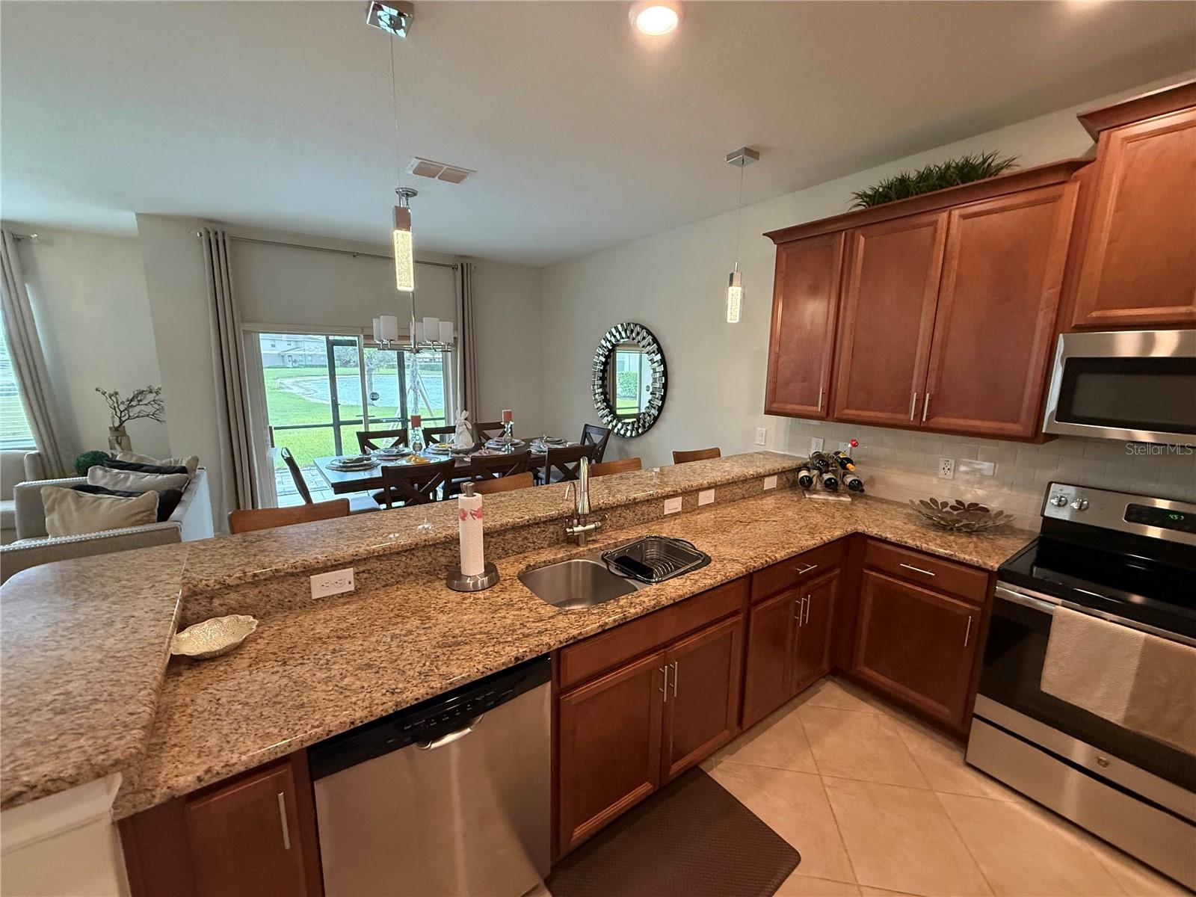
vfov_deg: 85.7
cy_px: 448
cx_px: 598
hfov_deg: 102.1
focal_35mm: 14
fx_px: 484
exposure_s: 1/120
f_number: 2.2
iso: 500
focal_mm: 2.22
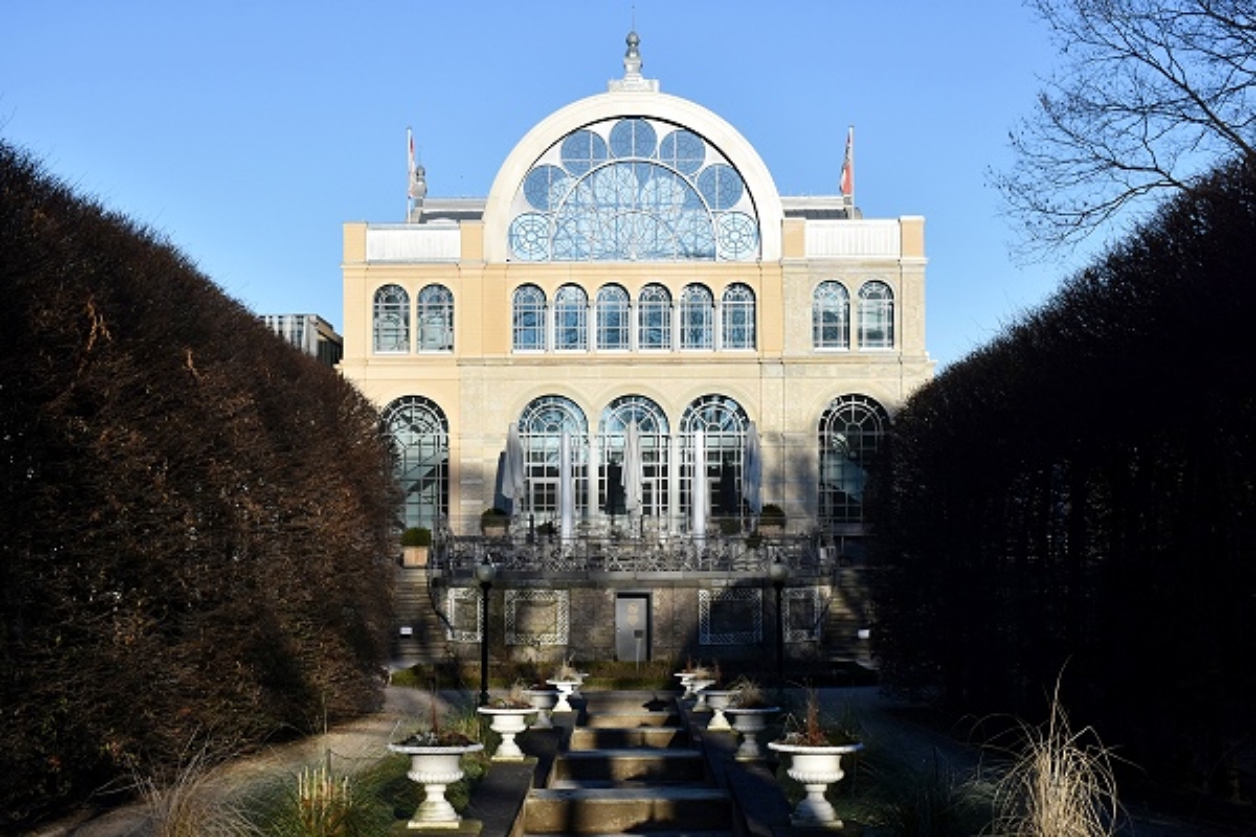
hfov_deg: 35.1
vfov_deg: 23.8
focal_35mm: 57
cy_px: 418
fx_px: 1989
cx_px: 628
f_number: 8
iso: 400
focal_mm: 38
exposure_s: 1/1250
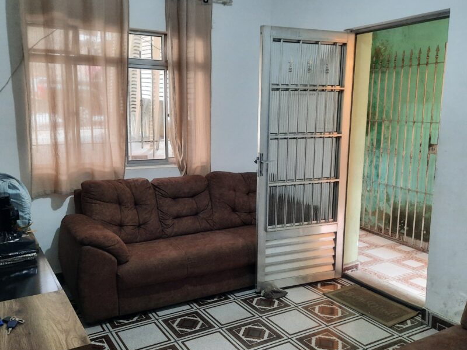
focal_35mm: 32
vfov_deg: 44.2
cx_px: 215
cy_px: 176
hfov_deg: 56.7
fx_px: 432
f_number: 2
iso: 320
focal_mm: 4.6
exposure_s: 1/40
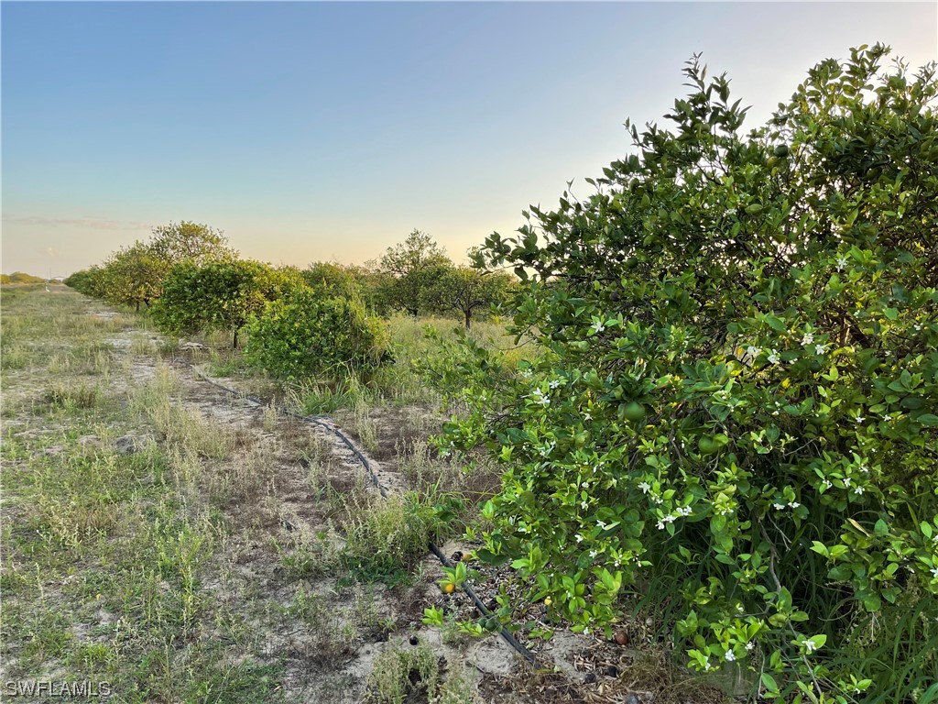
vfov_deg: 53.1
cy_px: 352
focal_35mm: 26
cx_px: 469
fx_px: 705
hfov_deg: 67.3
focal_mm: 5.1
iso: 32
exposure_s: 1/528
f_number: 1.6
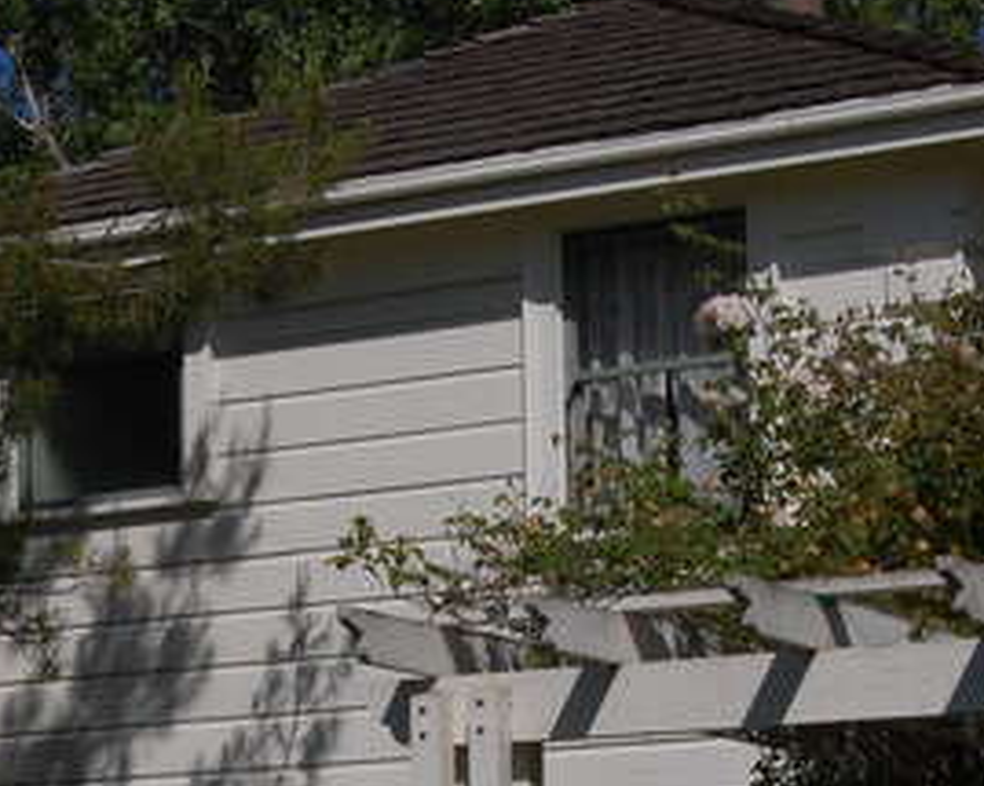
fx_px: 3901
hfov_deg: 14.3
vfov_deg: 11.4
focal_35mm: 134
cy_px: 826
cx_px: 249
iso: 200
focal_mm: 32
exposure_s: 1/400
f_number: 16
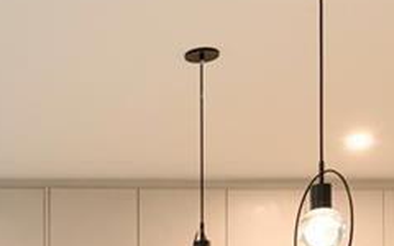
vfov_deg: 12.5
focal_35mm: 95
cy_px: 458
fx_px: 1020
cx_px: -64
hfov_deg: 20.6
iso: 800
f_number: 8
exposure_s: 1/13
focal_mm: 14
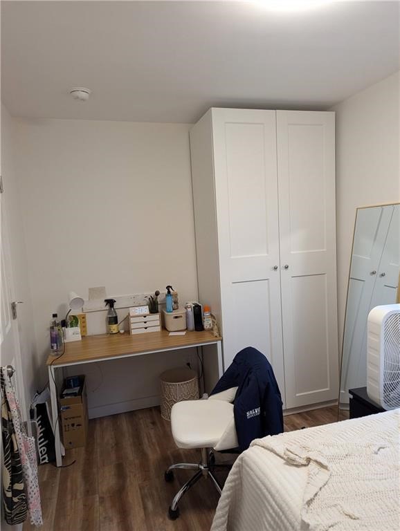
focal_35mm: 24
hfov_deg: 56.9
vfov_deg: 71.5
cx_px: 200
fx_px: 369
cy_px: 266
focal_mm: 6.81
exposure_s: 1/120
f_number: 1.85
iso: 378
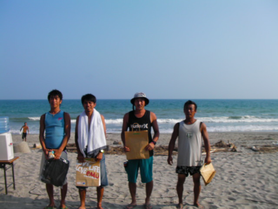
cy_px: 104
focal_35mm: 38
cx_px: 139
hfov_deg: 49.0
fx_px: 305
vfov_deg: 37.7
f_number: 4.5
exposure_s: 1/407
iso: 50
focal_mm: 6.3
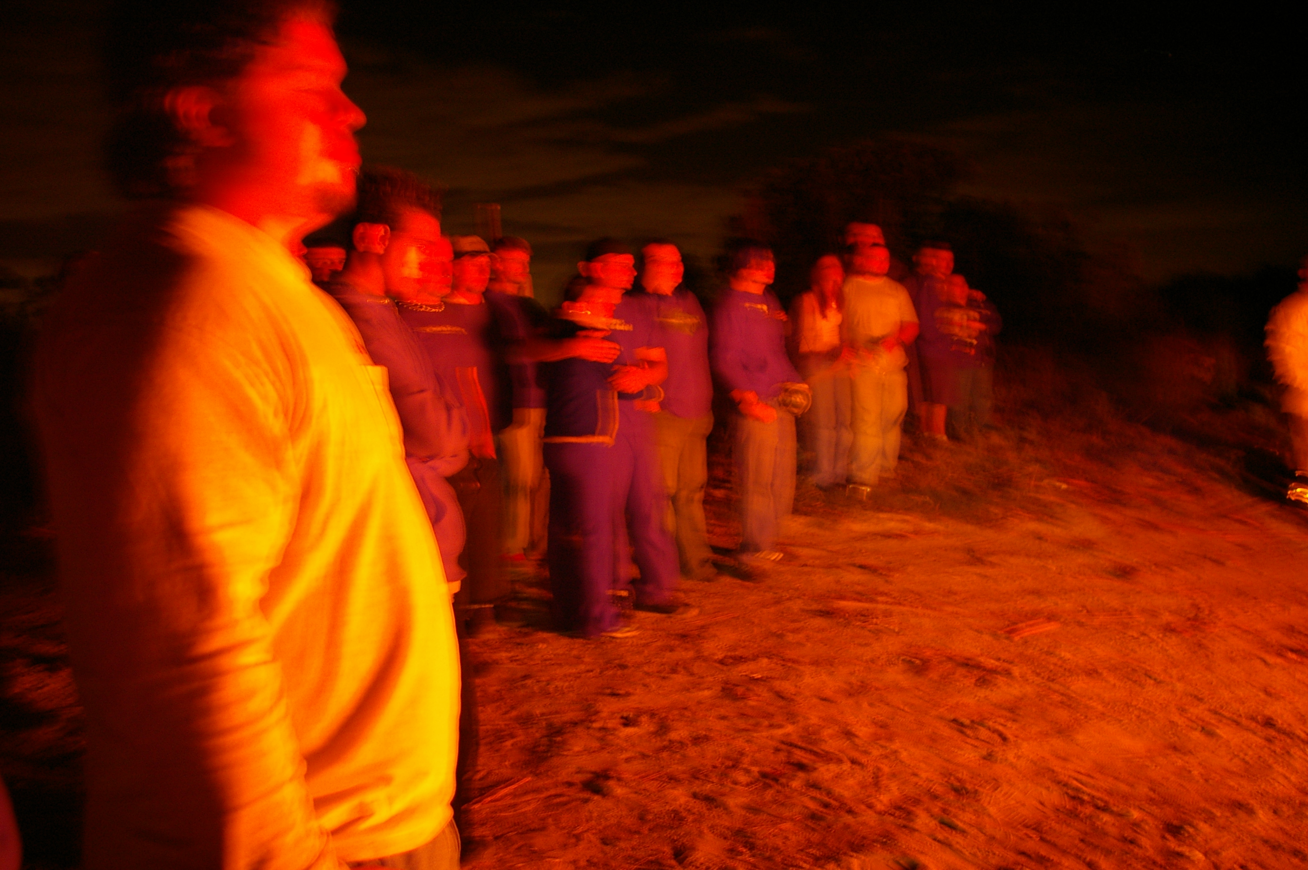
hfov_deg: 59.5
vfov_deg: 41.6
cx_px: 654
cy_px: 435
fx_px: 1143
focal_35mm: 32
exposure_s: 1/2
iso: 400
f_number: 4
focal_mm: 21
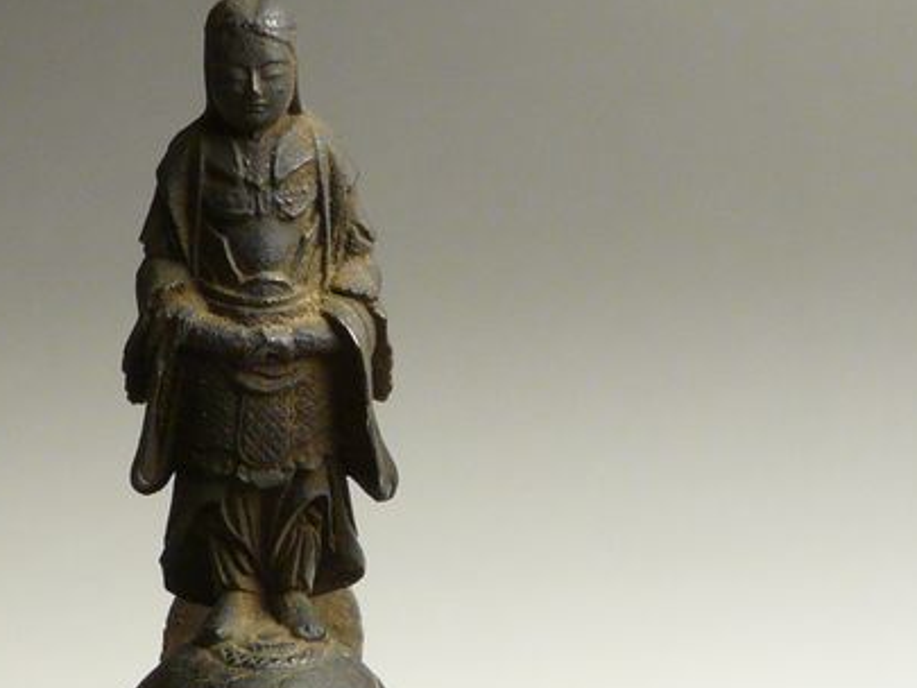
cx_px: 288
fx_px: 3259
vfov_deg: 12.1
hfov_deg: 16.0
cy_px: 355
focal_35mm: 123
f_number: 3.2
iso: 200
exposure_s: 1/30
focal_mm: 8.5
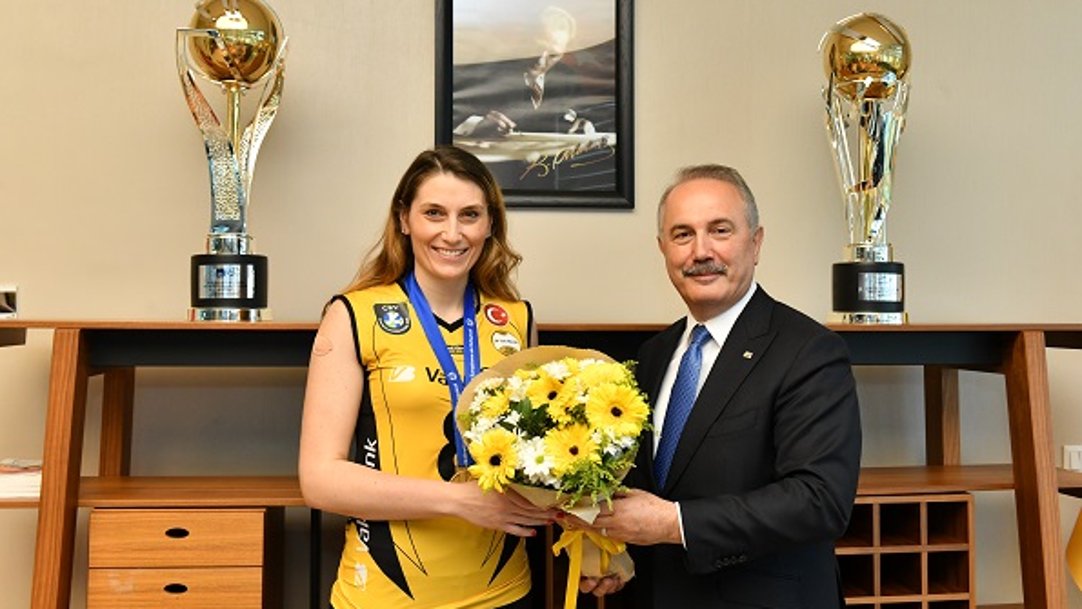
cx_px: 544
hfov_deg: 52.8
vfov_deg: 31.2
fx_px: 1090
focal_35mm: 38
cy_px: 280
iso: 2000
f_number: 7.1
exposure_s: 1/160
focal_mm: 36
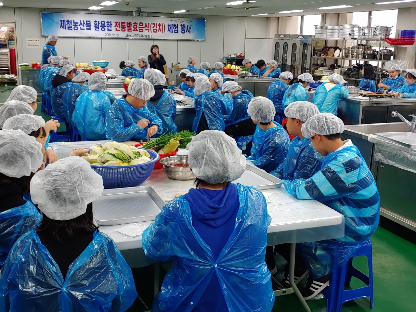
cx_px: 208
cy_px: 156
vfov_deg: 38.7
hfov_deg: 50.1
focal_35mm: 37
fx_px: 445
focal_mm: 4.23
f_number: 1.5
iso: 100
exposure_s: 1/60.2
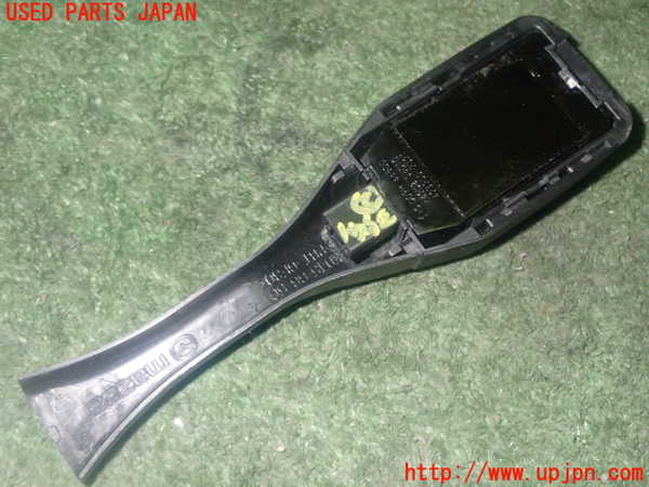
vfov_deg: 29.1
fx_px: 937
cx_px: 324
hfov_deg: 38.2
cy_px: 244
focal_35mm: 50
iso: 800
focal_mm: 9.01
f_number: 9
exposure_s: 1/50
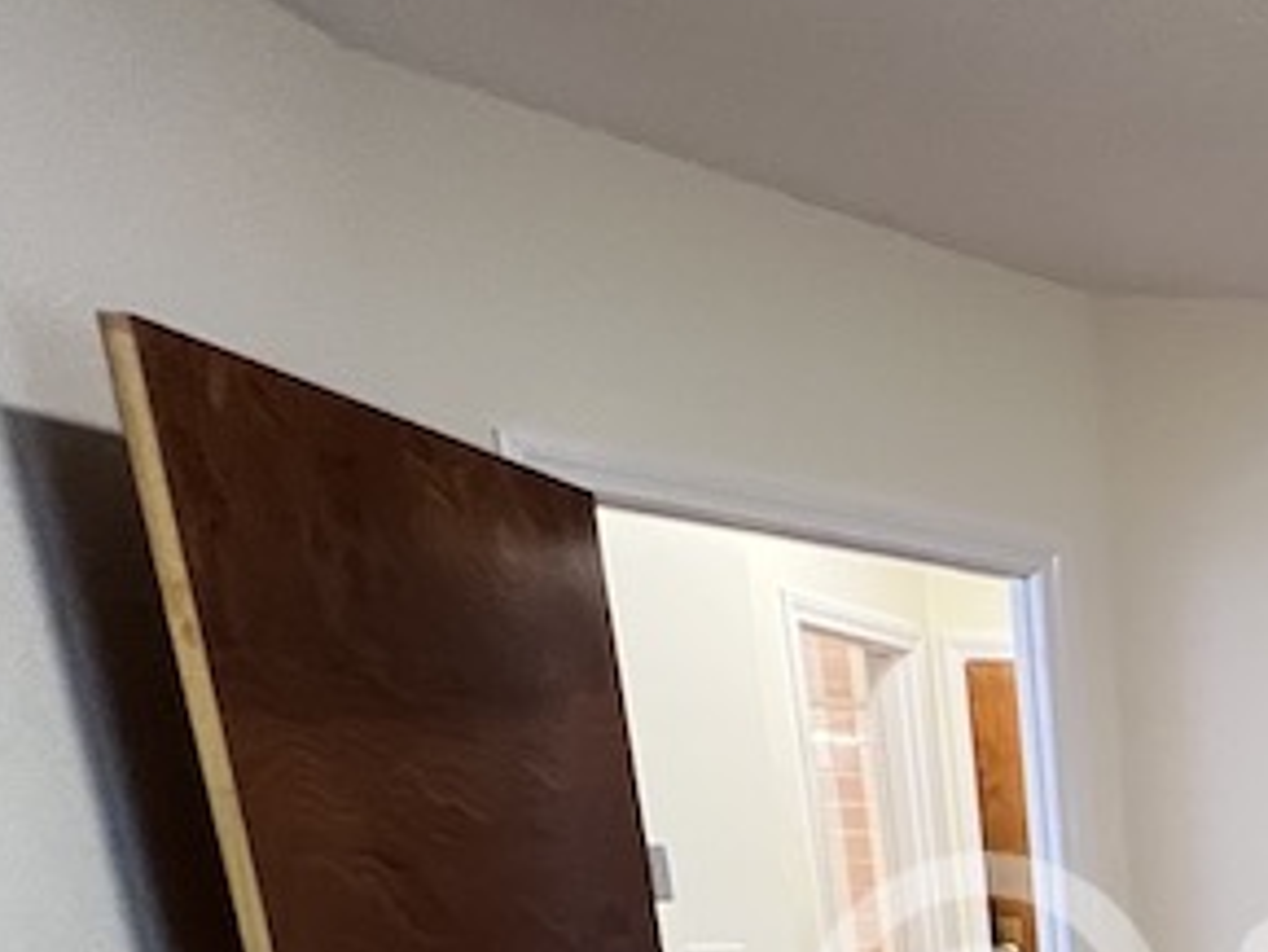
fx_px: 1319
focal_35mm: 36
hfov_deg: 35.0
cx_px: 1658
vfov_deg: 30.5
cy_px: 1263
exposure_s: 1/60
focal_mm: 1.57
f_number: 1.8
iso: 320
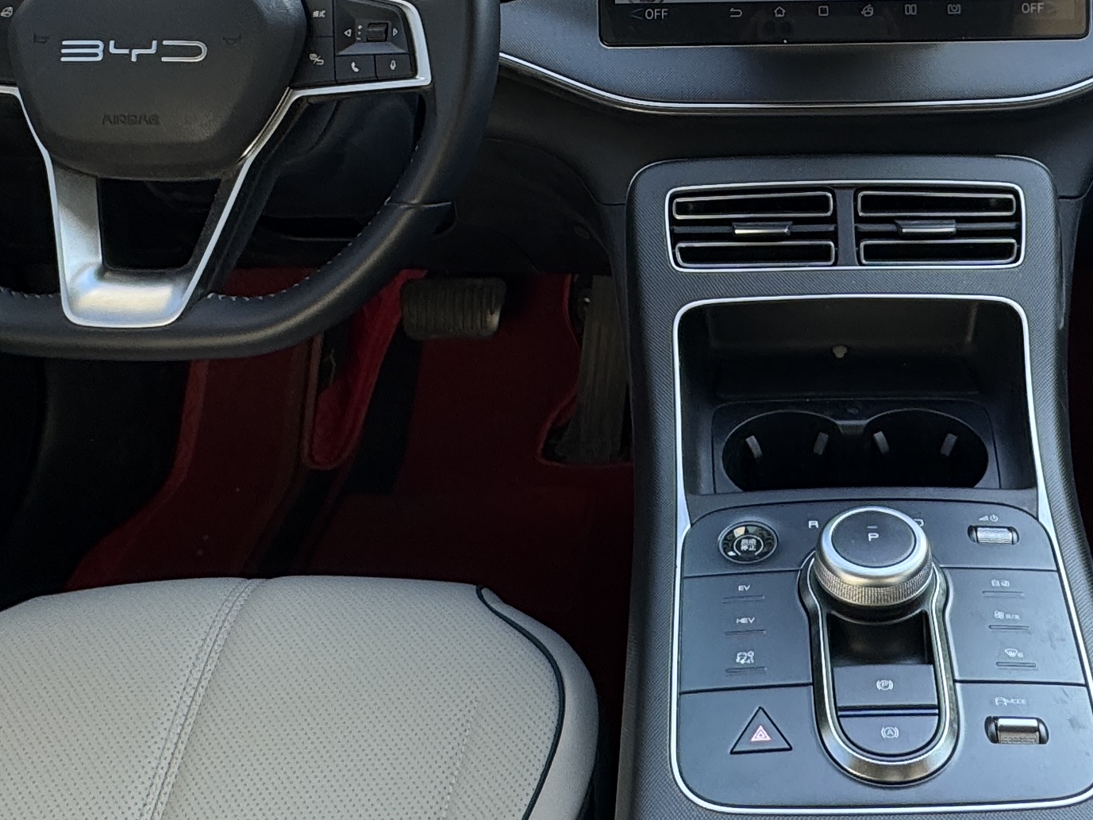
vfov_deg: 32.8
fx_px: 1295
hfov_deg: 44.5
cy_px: 35
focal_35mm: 41
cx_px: 795
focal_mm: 2.22
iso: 40
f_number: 2.2
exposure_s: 1/99
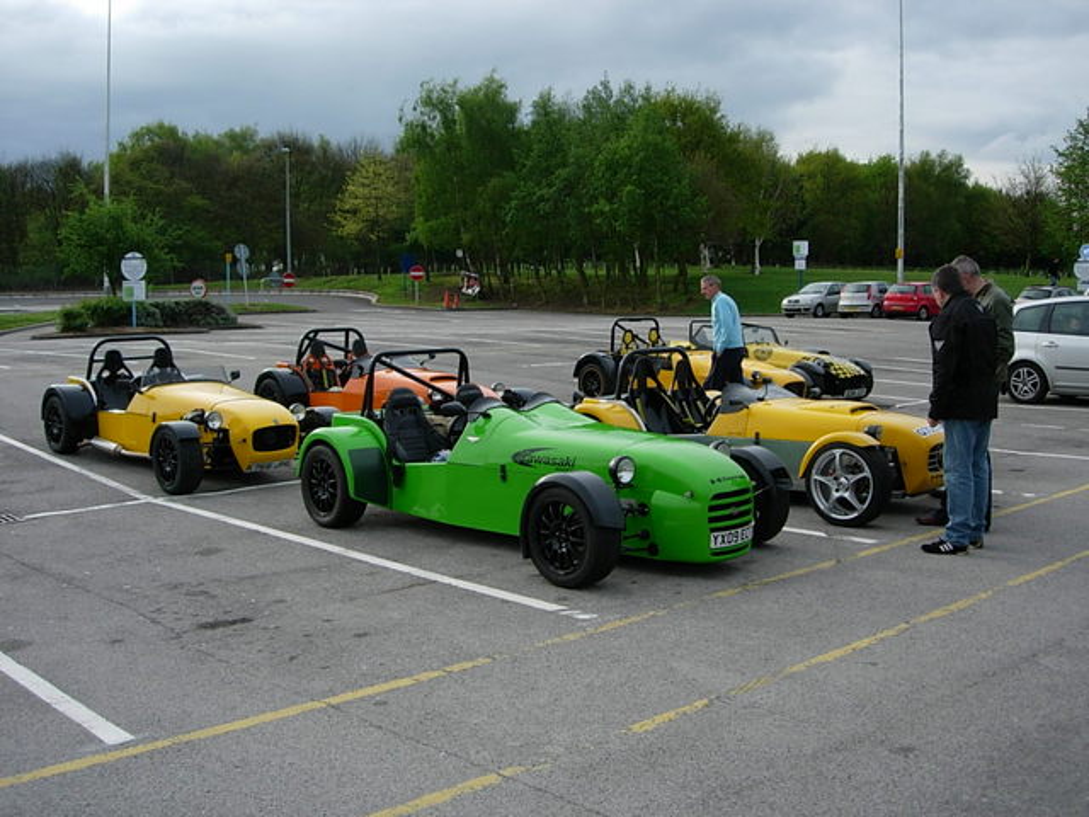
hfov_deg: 49.0
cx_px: 544
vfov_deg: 37.7
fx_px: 1195
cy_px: 408
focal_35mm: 38
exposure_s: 1/836
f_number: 2.8
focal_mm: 7.8
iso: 64
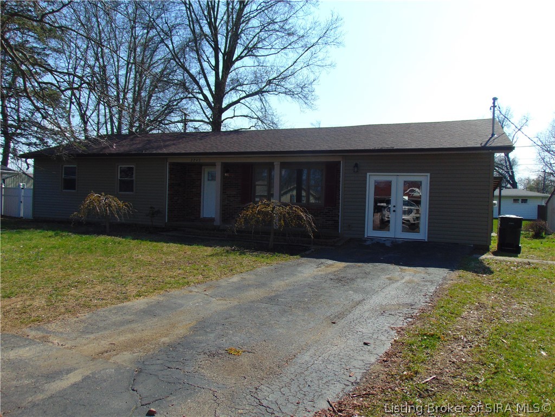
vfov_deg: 54.9
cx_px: 278
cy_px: 208
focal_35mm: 25
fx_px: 401
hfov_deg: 69.4
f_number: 7.7
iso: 80
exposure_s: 1/250
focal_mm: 4.5
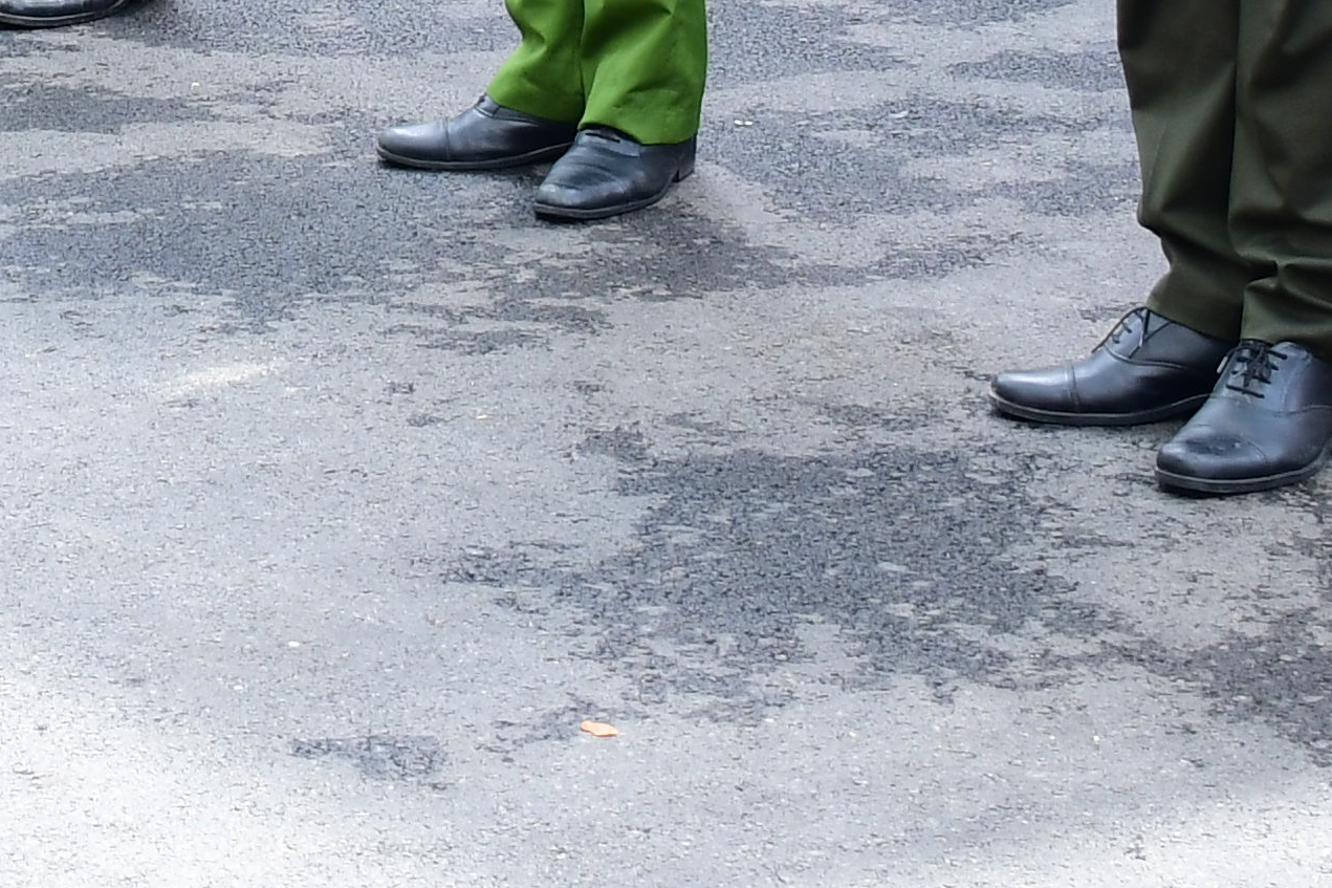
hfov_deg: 13.4
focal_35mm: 151
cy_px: -837
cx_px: -62
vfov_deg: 8.6
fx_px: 5593
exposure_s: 1/200
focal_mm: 23
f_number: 4.5
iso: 320
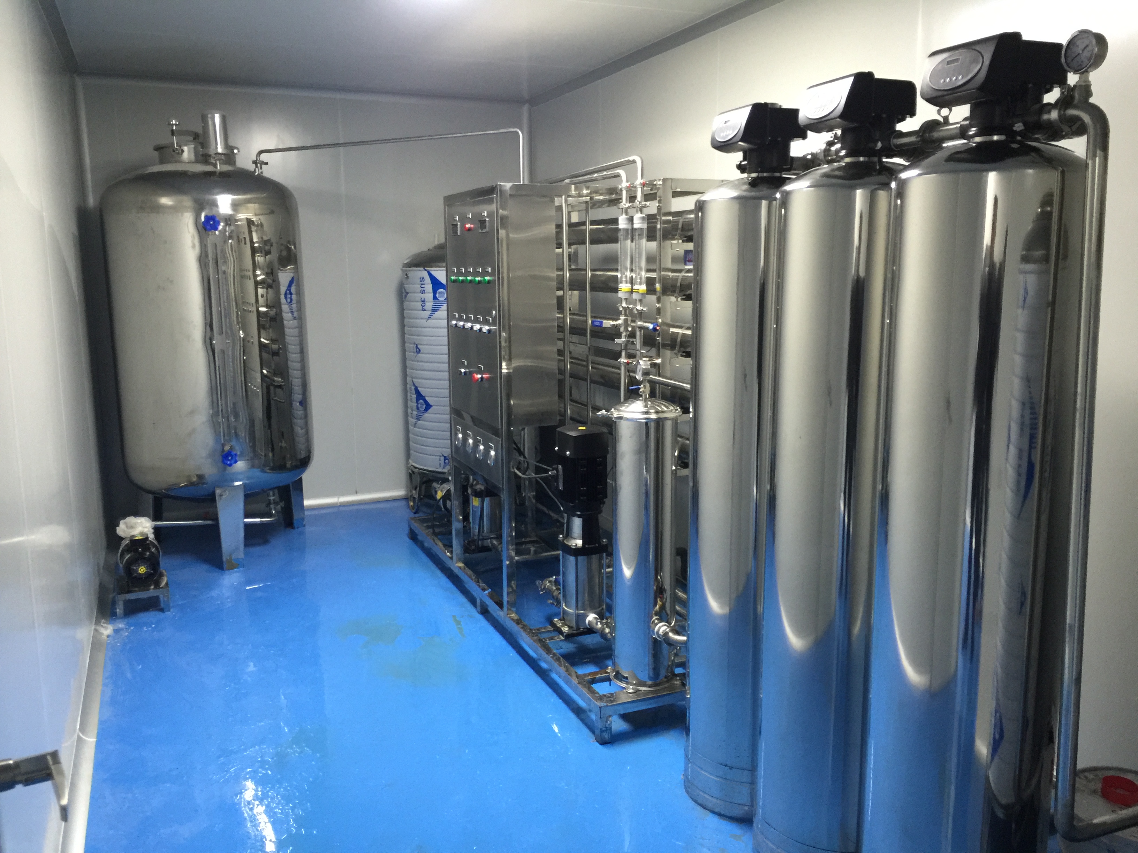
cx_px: 569
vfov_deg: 48.2
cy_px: 426
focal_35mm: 29
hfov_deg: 61.7
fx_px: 953
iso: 125
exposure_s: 1/10
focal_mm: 4.15
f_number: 2.2
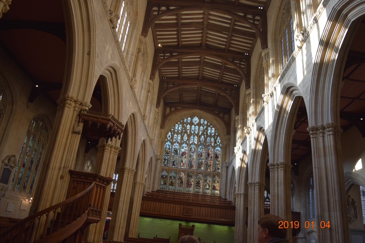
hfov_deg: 67.4
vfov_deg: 47.9
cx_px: 182
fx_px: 274
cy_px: 122
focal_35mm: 27
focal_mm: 18
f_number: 3.5
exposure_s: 1/80
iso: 200
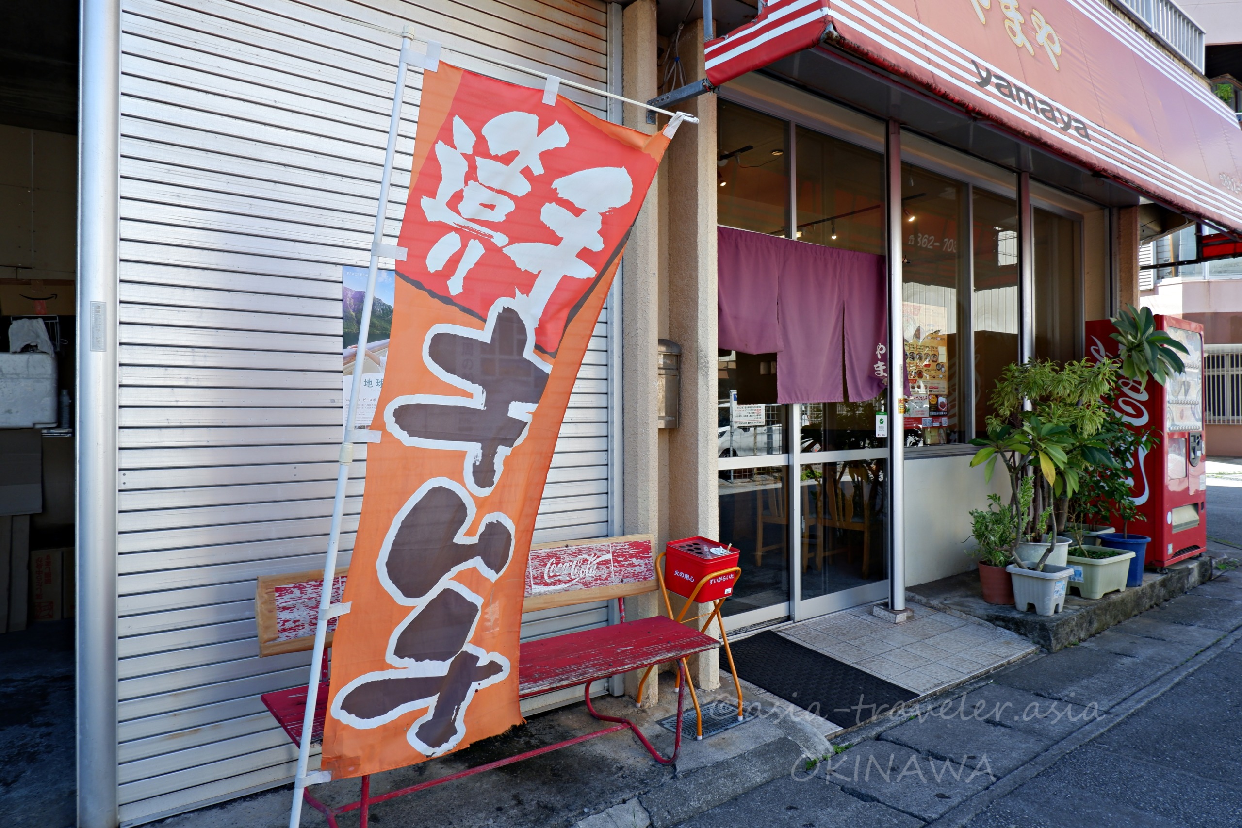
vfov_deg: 55.1
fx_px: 793
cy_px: 414
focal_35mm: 23
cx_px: 621
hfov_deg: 76.1
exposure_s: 1/140
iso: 200
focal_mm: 15
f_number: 7.1
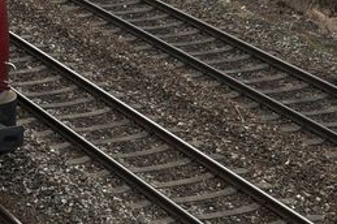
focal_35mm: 154
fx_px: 1440
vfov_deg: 8.6
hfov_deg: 12.8
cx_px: -135
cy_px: -154
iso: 400
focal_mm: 26
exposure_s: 1/400
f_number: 8
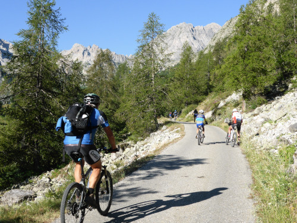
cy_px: 112
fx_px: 455
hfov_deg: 36.2
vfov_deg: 27.5
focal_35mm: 53
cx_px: 148
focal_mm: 9
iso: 100
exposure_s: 1/400
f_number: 4.4
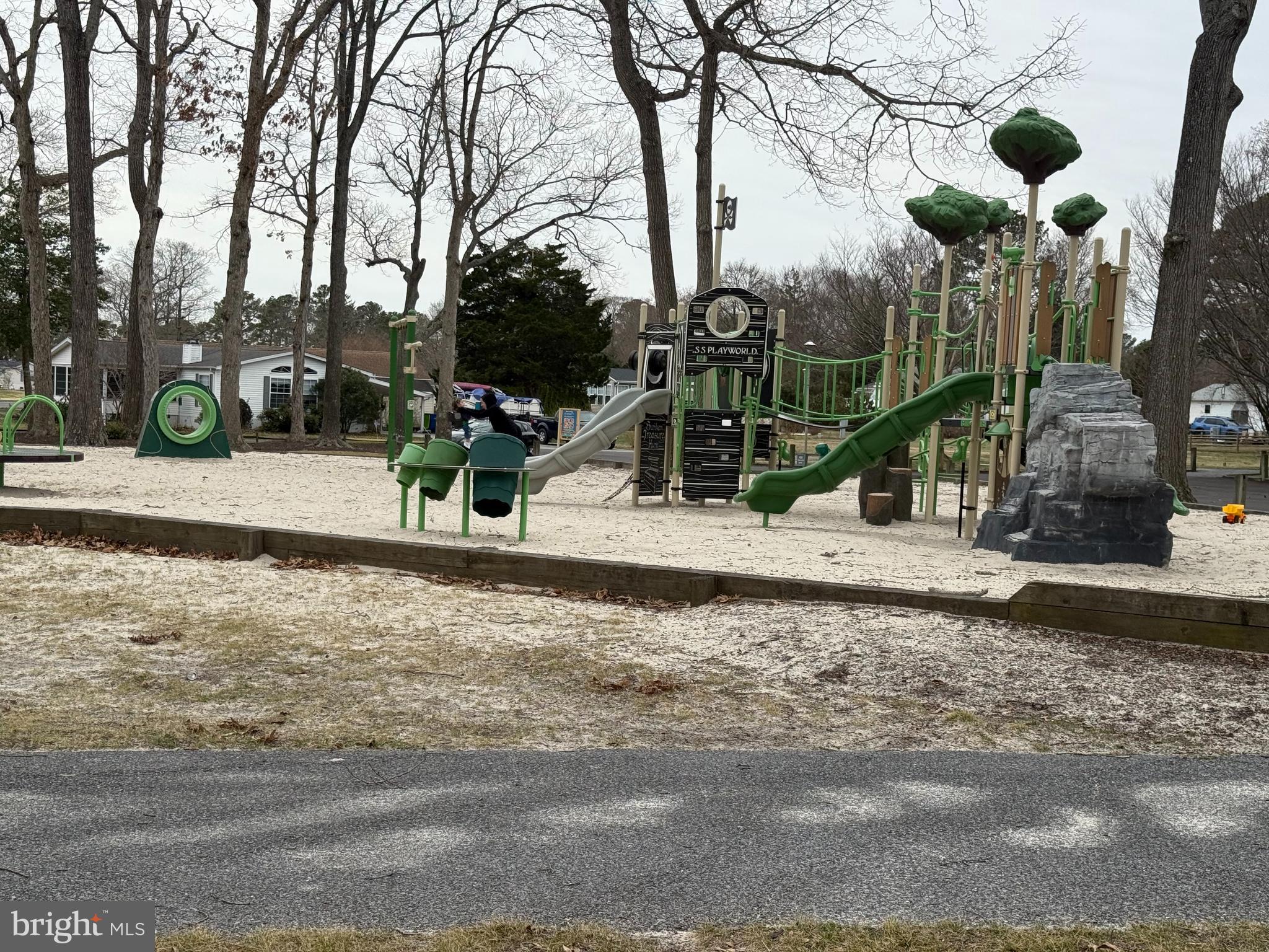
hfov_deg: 39.7
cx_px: 634
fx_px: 1760
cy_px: 476
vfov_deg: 30.3
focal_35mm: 48
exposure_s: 1/3378
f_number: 1.78
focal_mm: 6.76
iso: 64
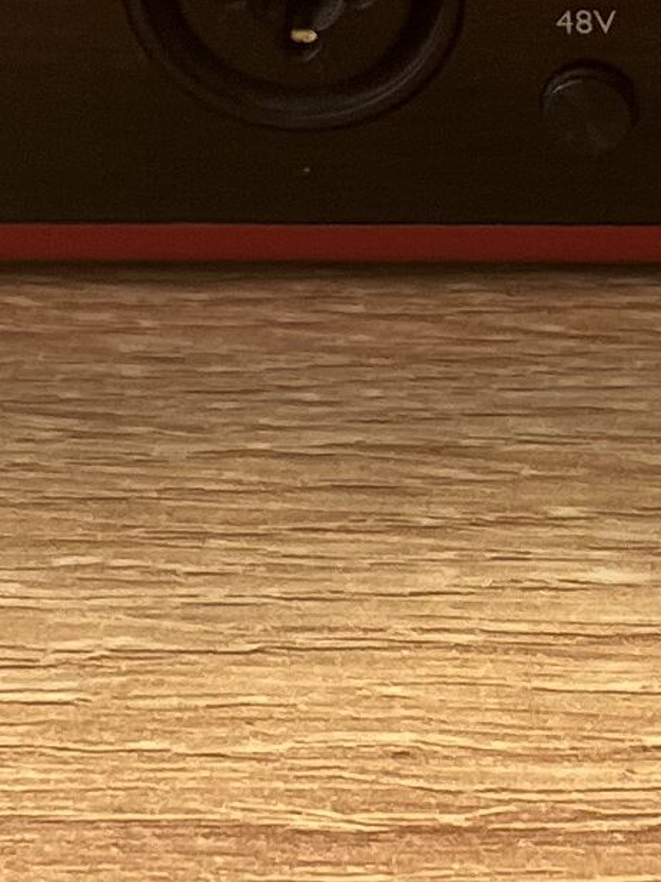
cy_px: 117
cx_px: 595
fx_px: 4333
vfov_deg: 11.6
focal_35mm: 170
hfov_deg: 8.7
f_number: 1.6
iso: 100
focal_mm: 5.1
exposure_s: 1/122
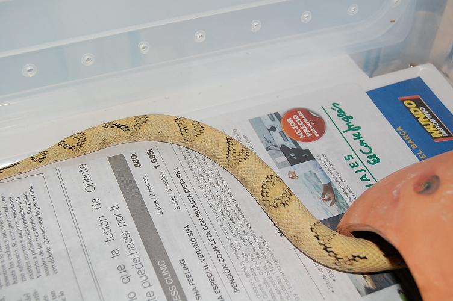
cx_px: 226
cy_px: 150
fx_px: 641
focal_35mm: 51
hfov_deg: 38.9
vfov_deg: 26.4
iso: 400
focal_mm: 34
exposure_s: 1/250
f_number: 5.6
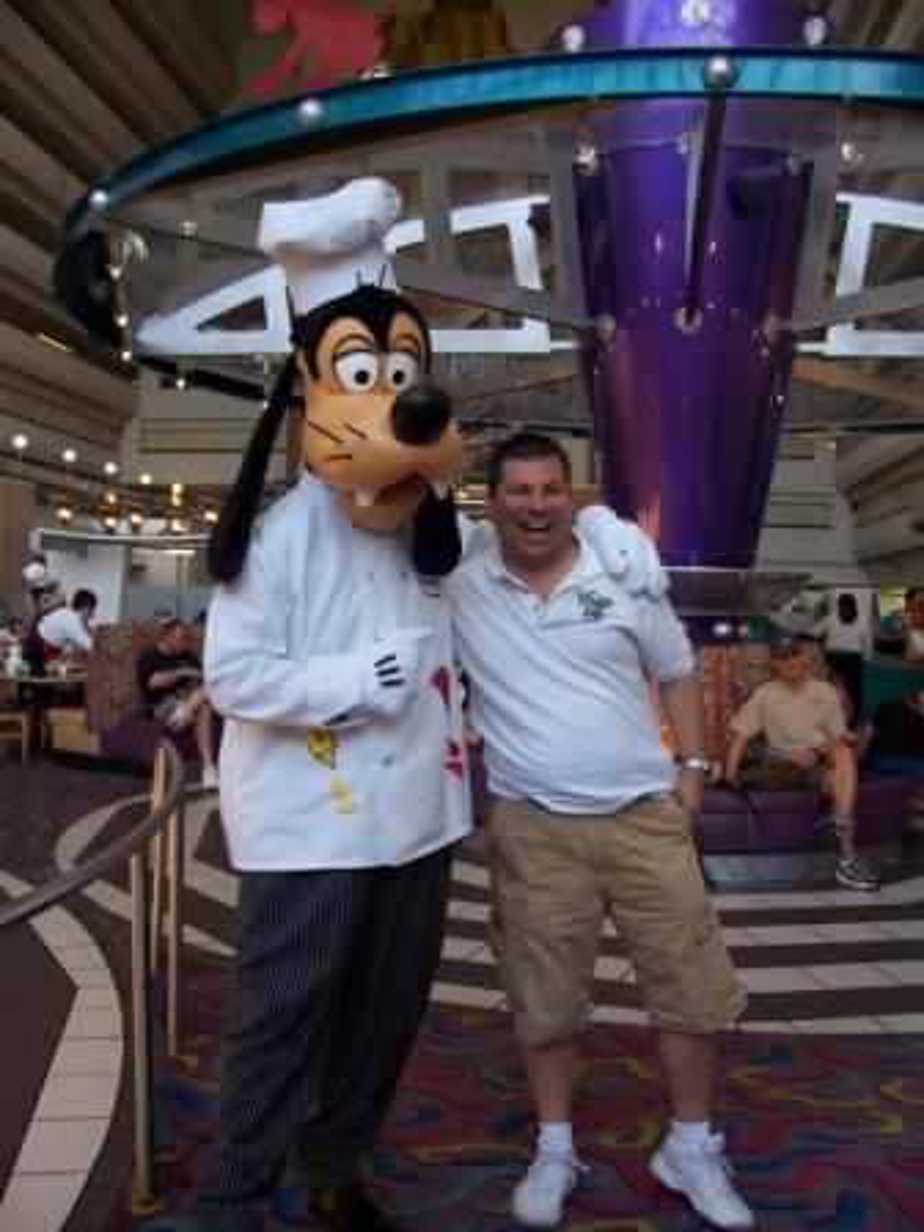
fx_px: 1210
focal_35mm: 34
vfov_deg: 54.0
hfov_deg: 41.8
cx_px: 462
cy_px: 616
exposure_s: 1/60
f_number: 2.7
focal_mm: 5.6
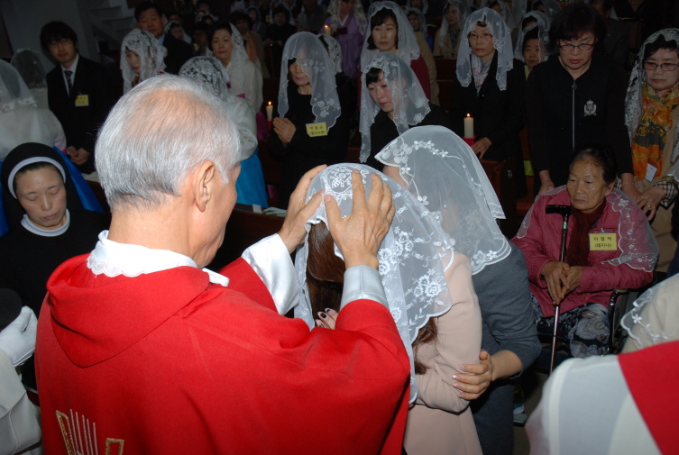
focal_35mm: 36
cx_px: 340
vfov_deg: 37.0
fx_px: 680
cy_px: 228
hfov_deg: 53.0
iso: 200
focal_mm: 24
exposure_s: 1/60
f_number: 7.1
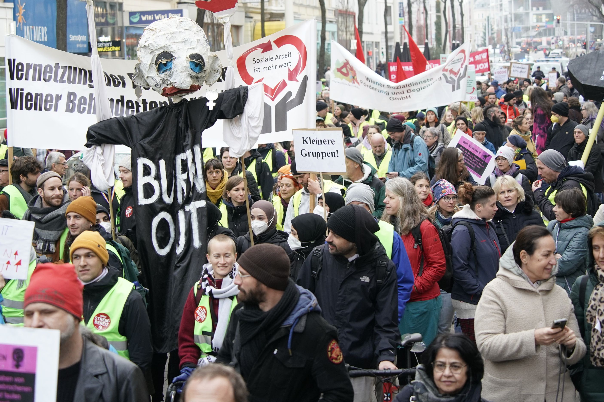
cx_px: 282
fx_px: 1191
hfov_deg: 28.4
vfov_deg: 19.1
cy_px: 132
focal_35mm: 71
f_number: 3.5
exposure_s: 1/320
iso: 1250
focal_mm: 50
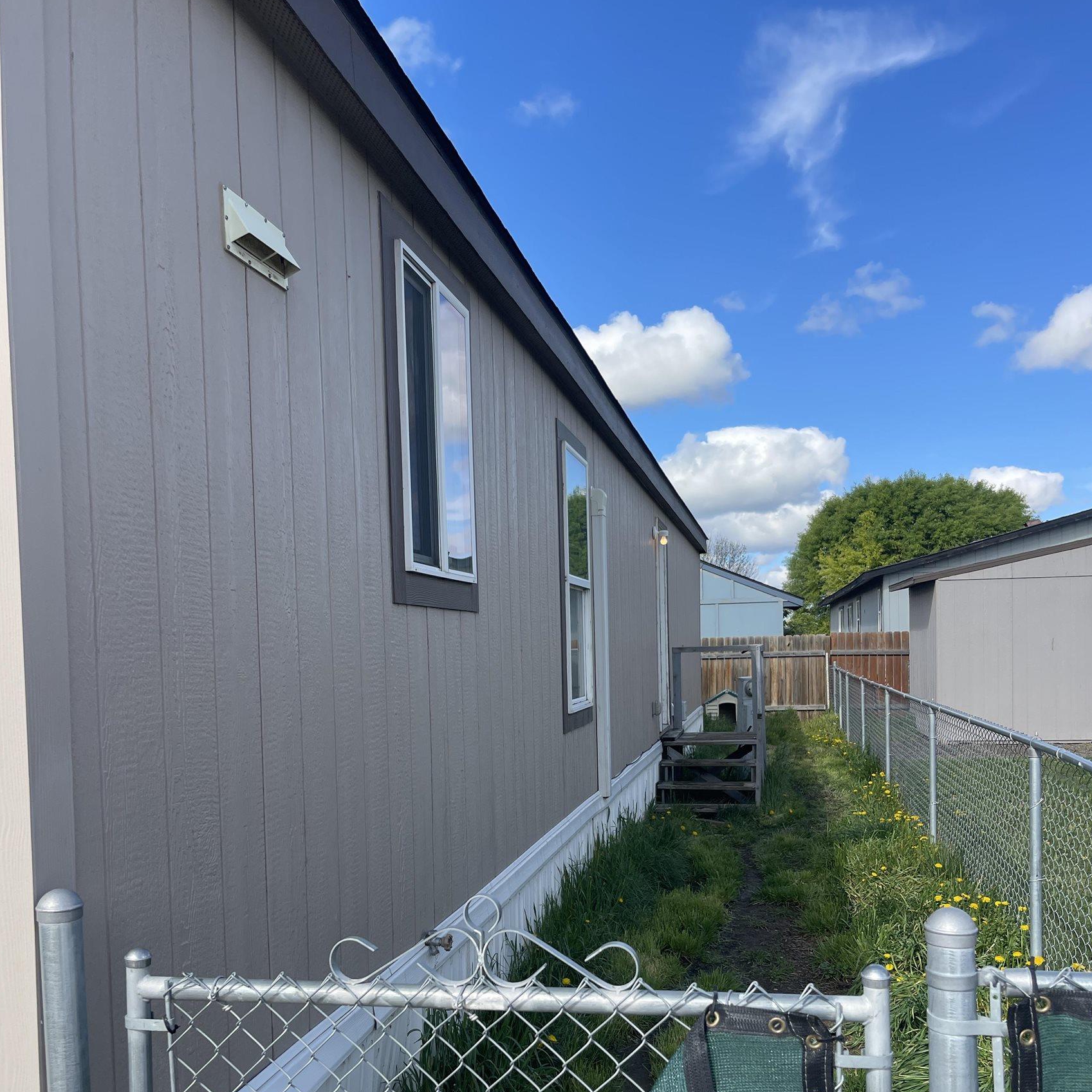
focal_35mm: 30
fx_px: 1071
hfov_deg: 54.0
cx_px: 550
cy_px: 673
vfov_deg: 53.5
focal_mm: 5.1
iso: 32
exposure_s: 1/2083
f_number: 1.6
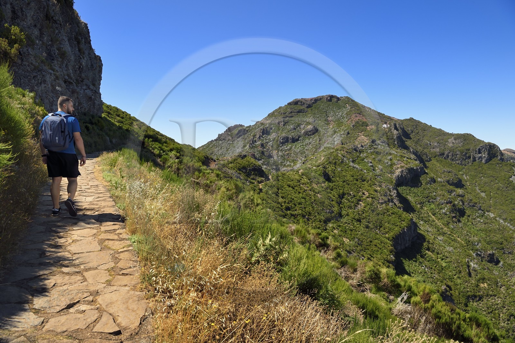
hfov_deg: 73.8
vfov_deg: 53.1
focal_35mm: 24
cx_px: 258
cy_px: 172
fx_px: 343
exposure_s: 1/250
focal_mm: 24
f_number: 11
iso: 200
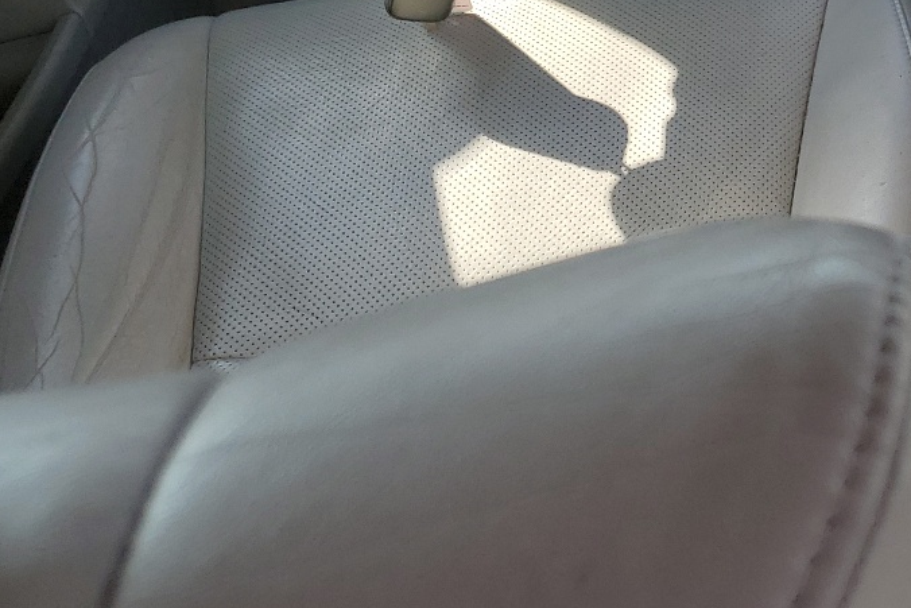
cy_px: -113
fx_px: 1620
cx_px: 1003
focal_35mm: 64
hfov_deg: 28.5
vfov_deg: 20.0
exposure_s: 1/556
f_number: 1.5
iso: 50
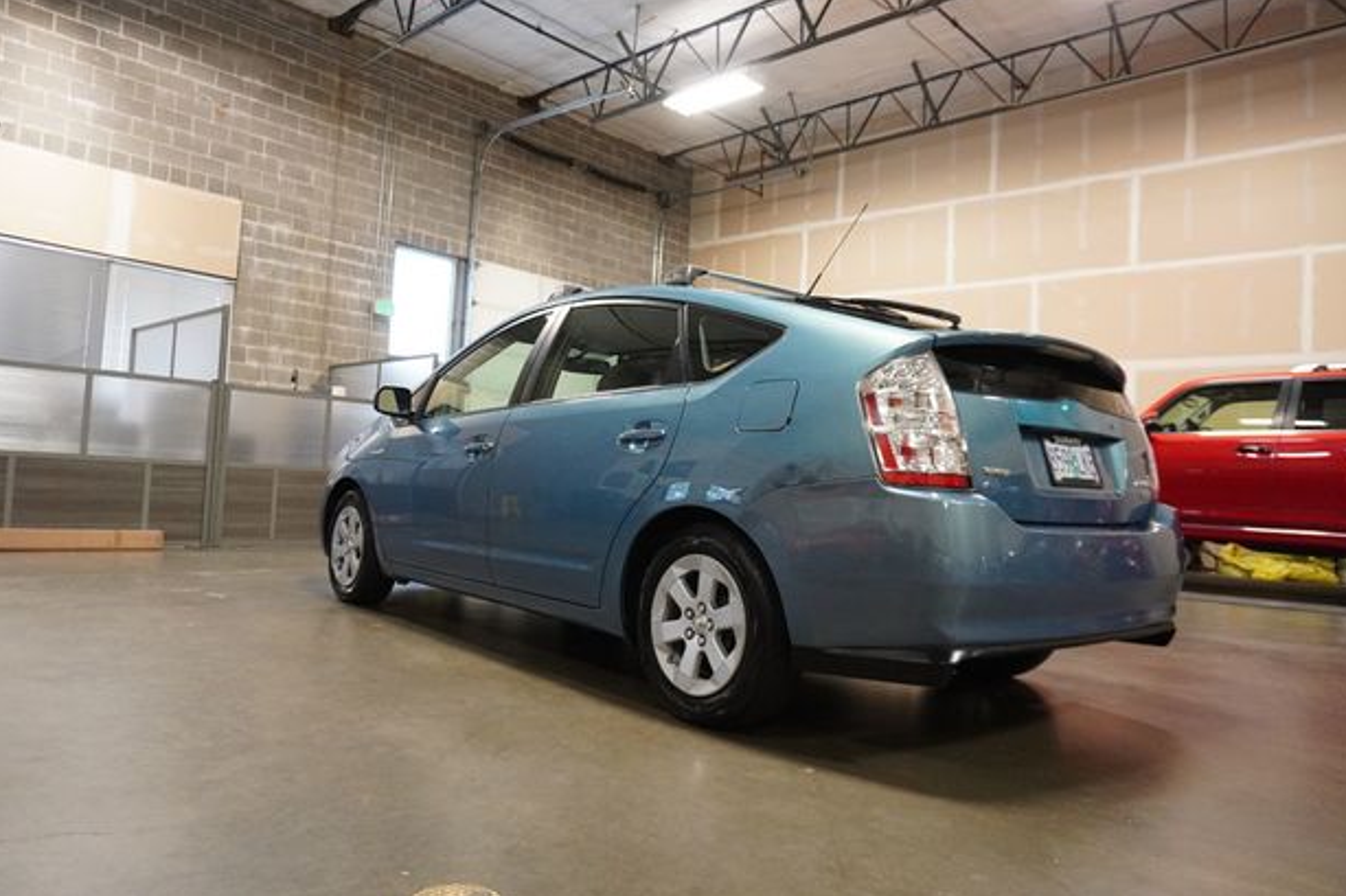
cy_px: 445
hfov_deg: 71.5
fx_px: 934
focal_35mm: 25
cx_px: 658
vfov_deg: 51.3
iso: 3200
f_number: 3.5
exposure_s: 1/160
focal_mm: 16
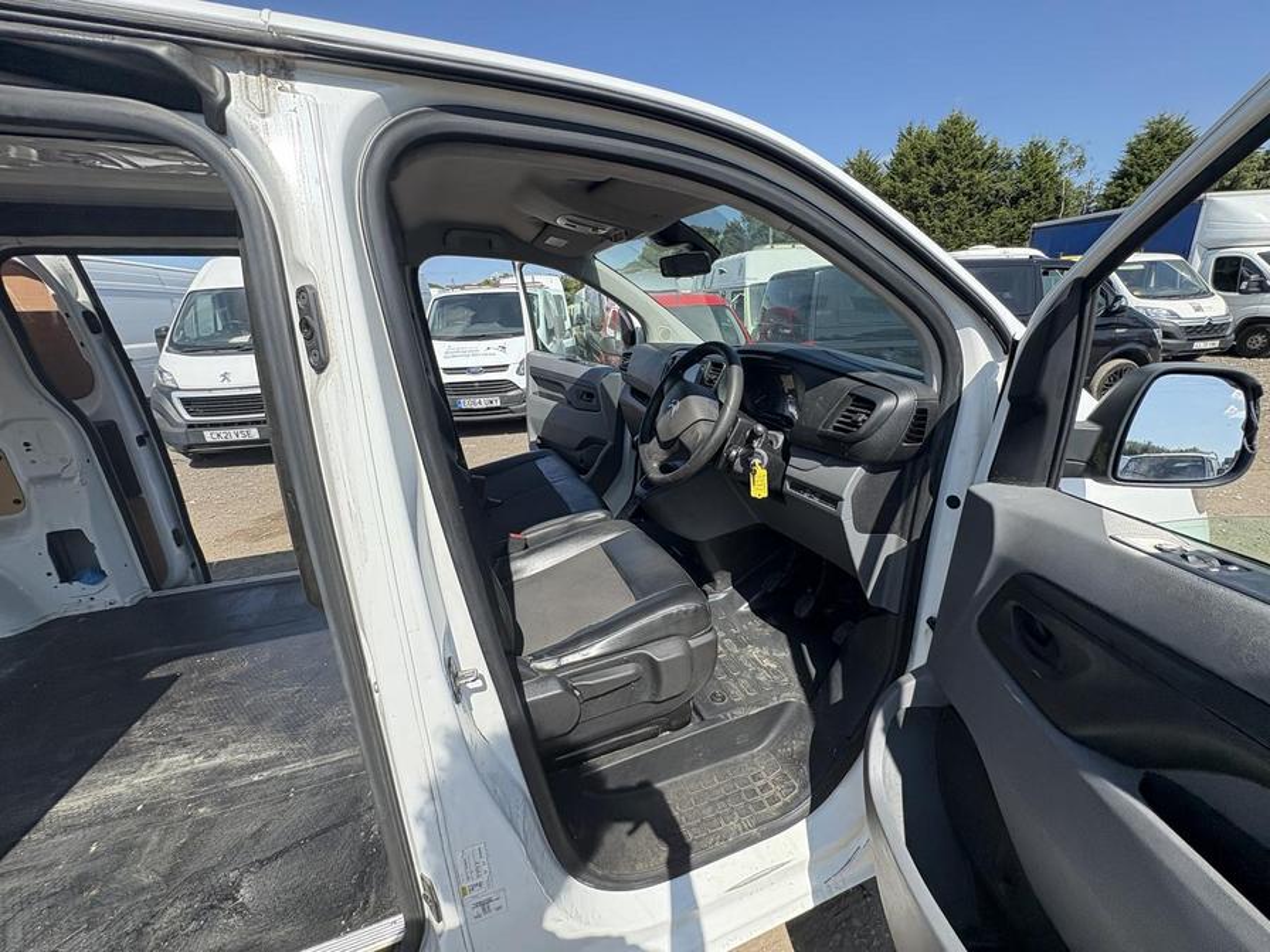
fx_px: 514
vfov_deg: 85.7
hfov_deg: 102.1
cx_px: 635
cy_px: 476
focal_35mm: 14
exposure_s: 1/840
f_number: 2.2
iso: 64
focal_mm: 2.22
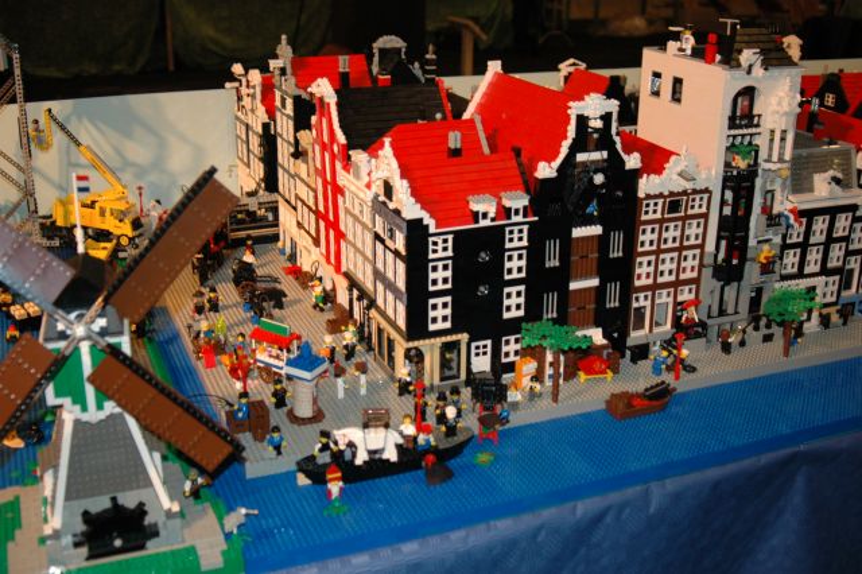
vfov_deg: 31.9
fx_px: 1005
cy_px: 287
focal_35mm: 42
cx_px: 431
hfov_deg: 46.4
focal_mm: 28
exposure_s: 1/60
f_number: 3.3
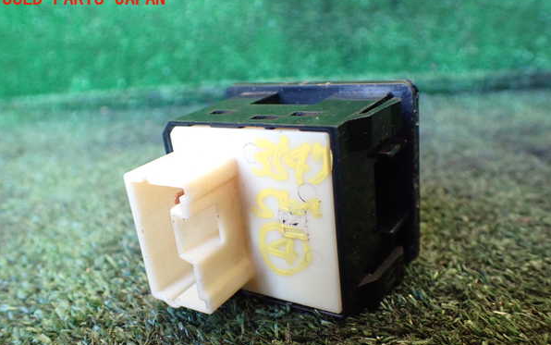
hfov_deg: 59.6
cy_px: 195
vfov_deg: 39.4
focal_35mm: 32
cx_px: 275
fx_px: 481
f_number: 2.3
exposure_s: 1/80
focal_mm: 5.4
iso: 800
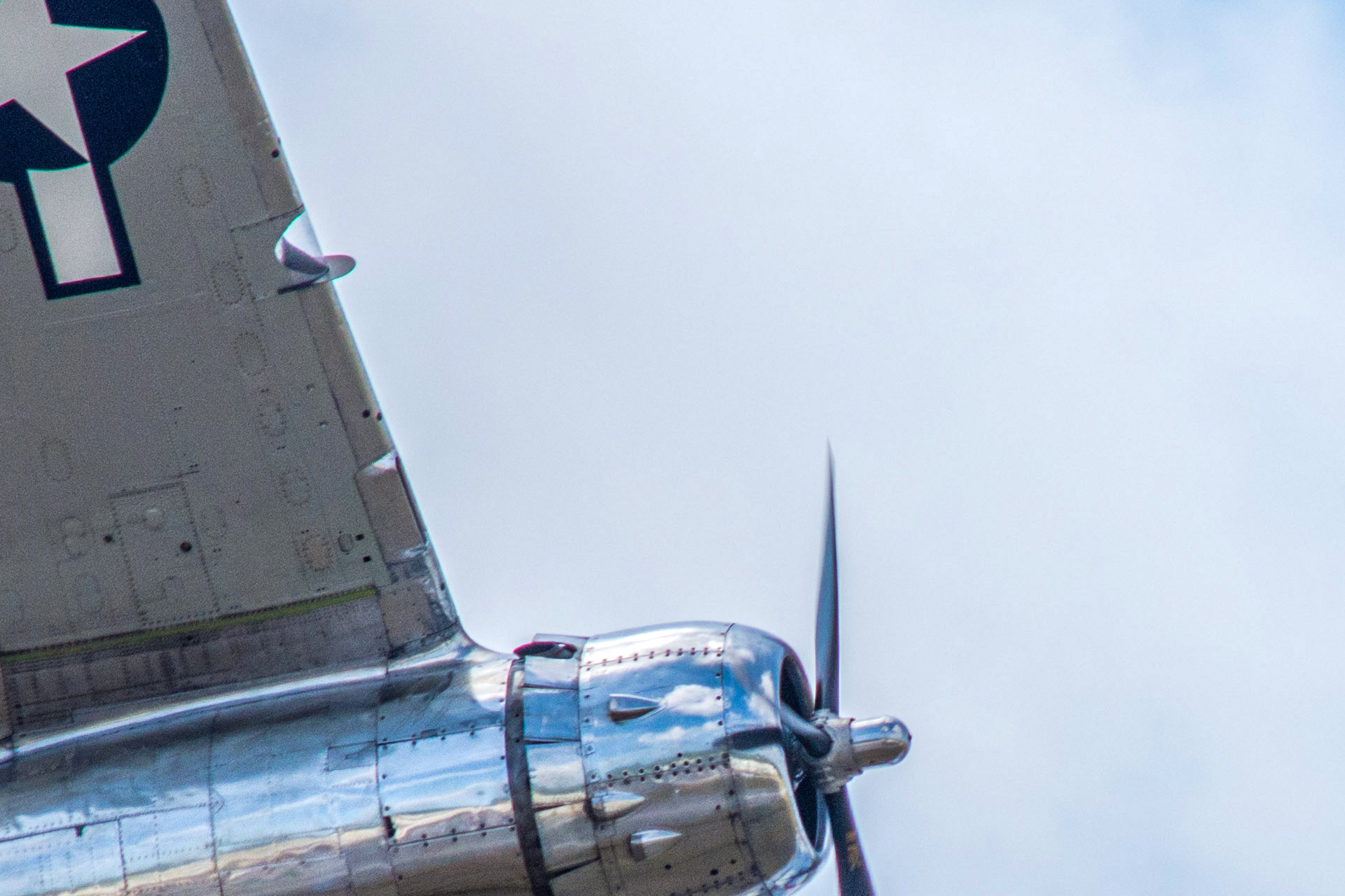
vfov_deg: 1.0
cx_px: 818
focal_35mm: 1406
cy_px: 920
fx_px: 52526
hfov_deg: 1.5
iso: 320
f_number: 9
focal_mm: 300
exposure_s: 1/1250
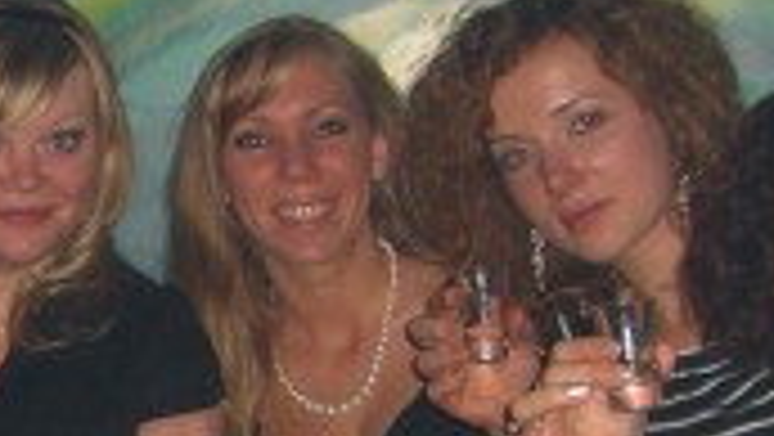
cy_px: 409
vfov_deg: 8.4
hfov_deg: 14.8
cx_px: 76
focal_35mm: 144
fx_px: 2957
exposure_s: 1/60
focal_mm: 7.9
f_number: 2.8
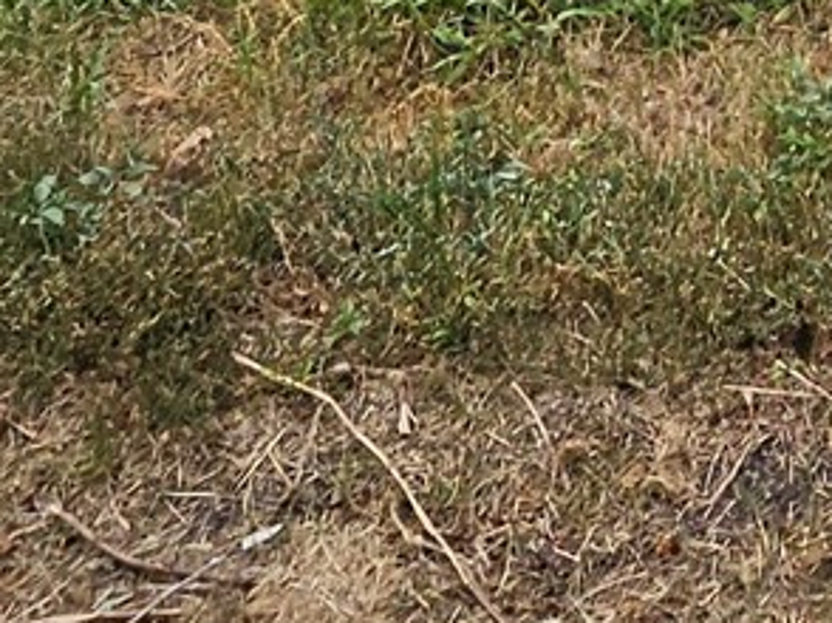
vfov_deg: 11.8
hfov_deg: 19.9
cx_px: 1245
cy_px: -1110
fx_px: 2041
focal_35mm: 85
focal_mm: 1.7
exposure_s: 1/253
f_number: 2.2
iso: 32
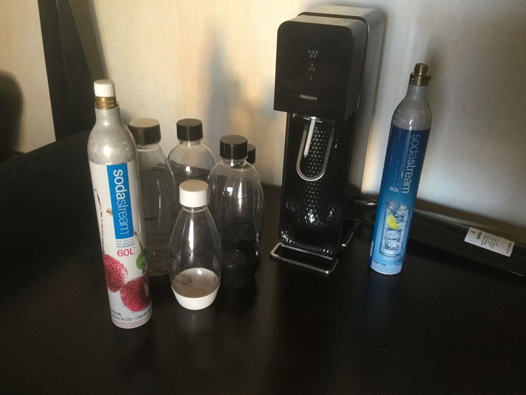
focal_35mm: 31
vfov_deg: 45.4
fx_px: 471
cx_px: 263
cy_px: 198
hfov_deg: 58.4
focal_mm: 3.3
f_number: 2.4
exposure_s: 1/20
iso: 200
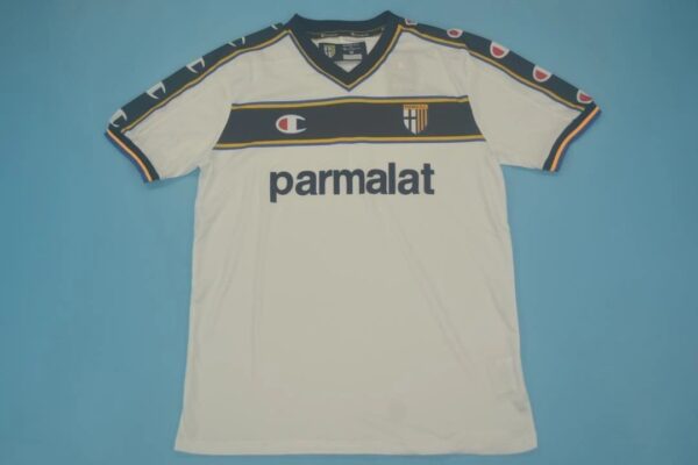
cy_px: 232
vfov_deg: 36.9
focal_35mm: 36
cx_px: 349
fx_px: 698
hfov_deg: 53.1
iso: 200
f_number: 4
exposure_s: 1/200
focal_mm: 24
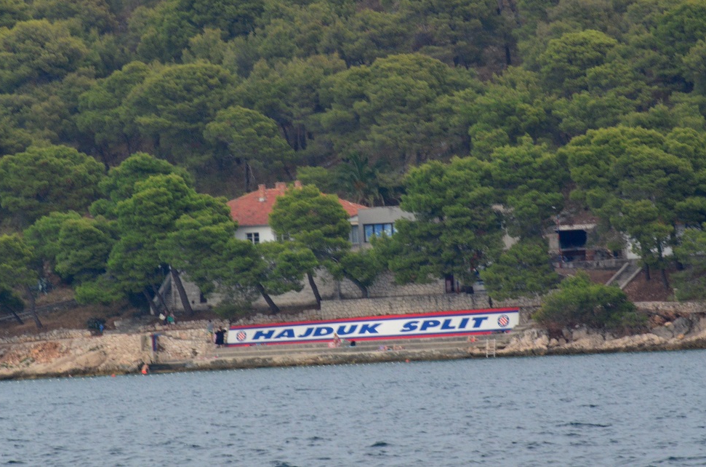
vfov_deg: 3.5
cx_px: 352
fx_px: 7550
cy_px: 227
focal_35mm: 386
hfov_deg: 5.4
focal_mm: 250
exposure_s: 1/60
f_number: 40
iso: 1400
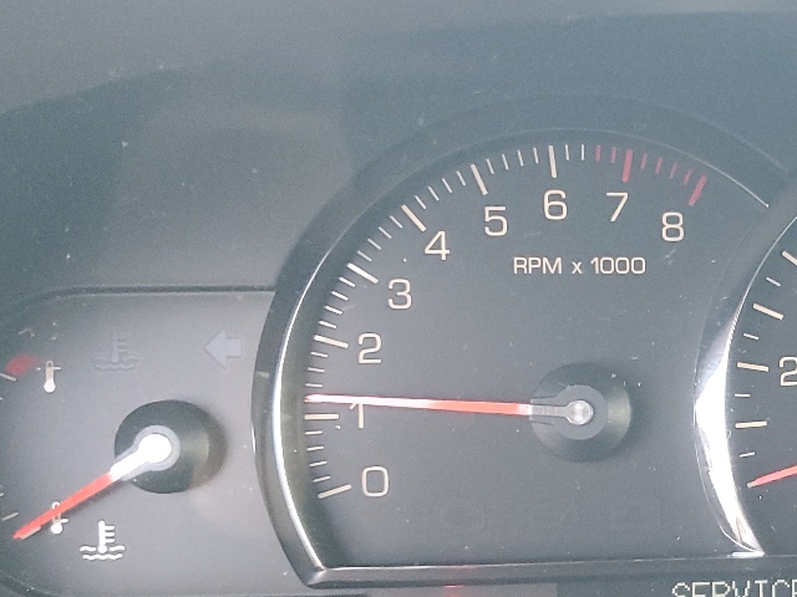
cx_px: 773
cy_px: 410
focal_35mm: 65
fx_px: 1497
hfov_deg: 28.2
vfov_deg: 22.5
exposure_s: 1/60.2
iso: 285
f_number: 1.5
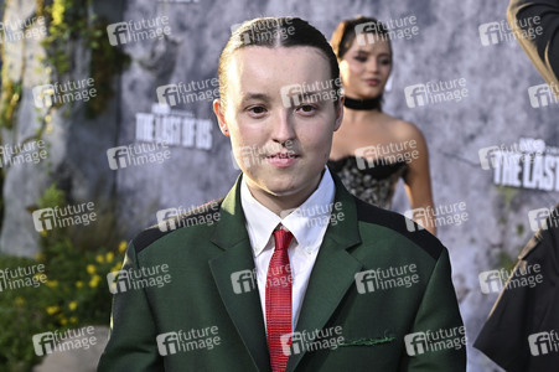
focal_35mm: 71
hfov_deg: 28.5
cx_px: 280
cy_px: 186
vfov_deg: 19.2
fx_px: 1102
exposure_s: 1/250
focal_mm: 71
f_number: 6.3
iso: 250
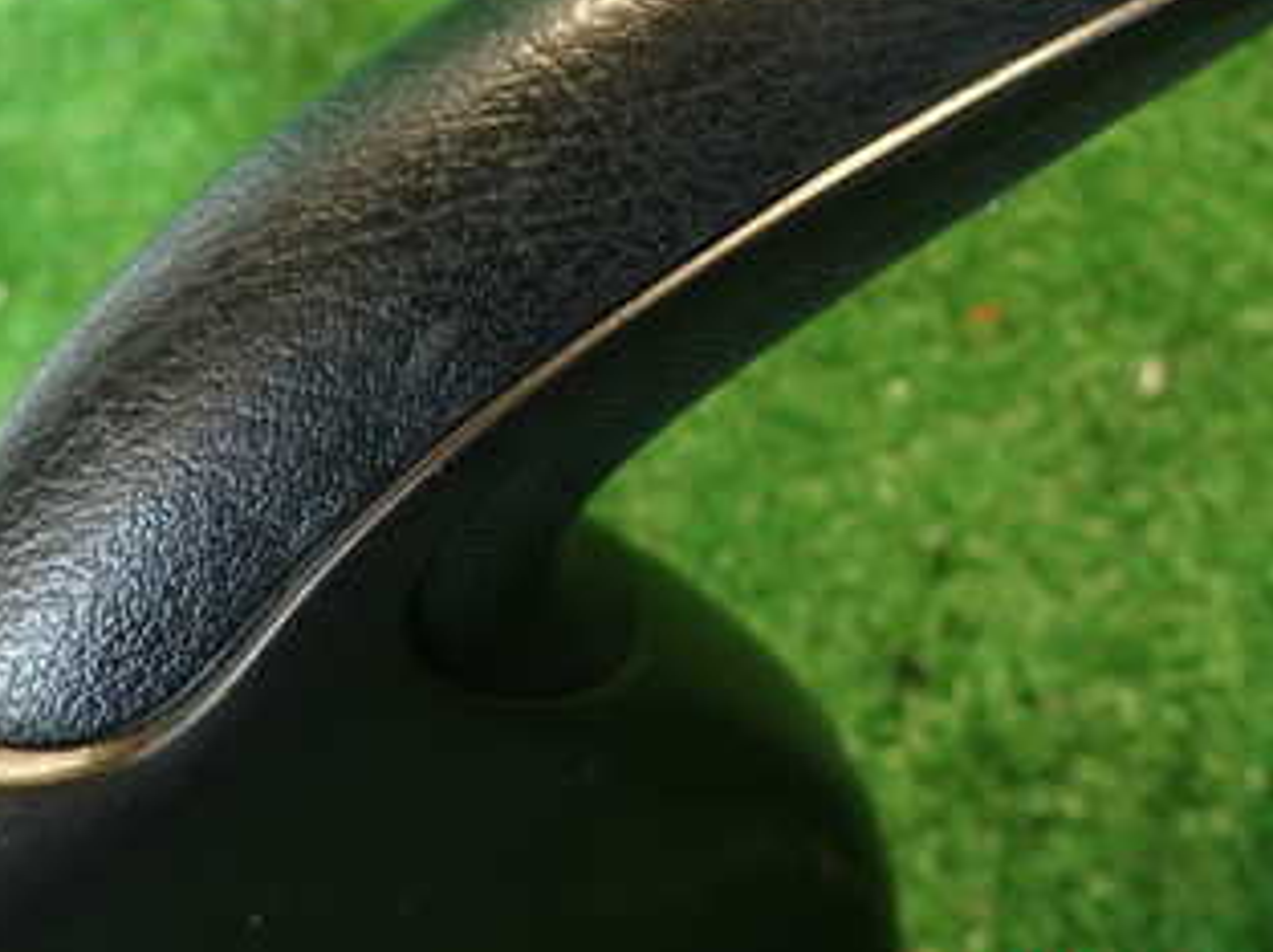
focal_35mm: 48
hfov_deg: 39.7
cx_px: 675
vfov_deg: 29.3
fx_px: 1763
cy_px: 138
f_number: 2
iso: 320
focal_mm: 4.5
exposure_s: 1/30
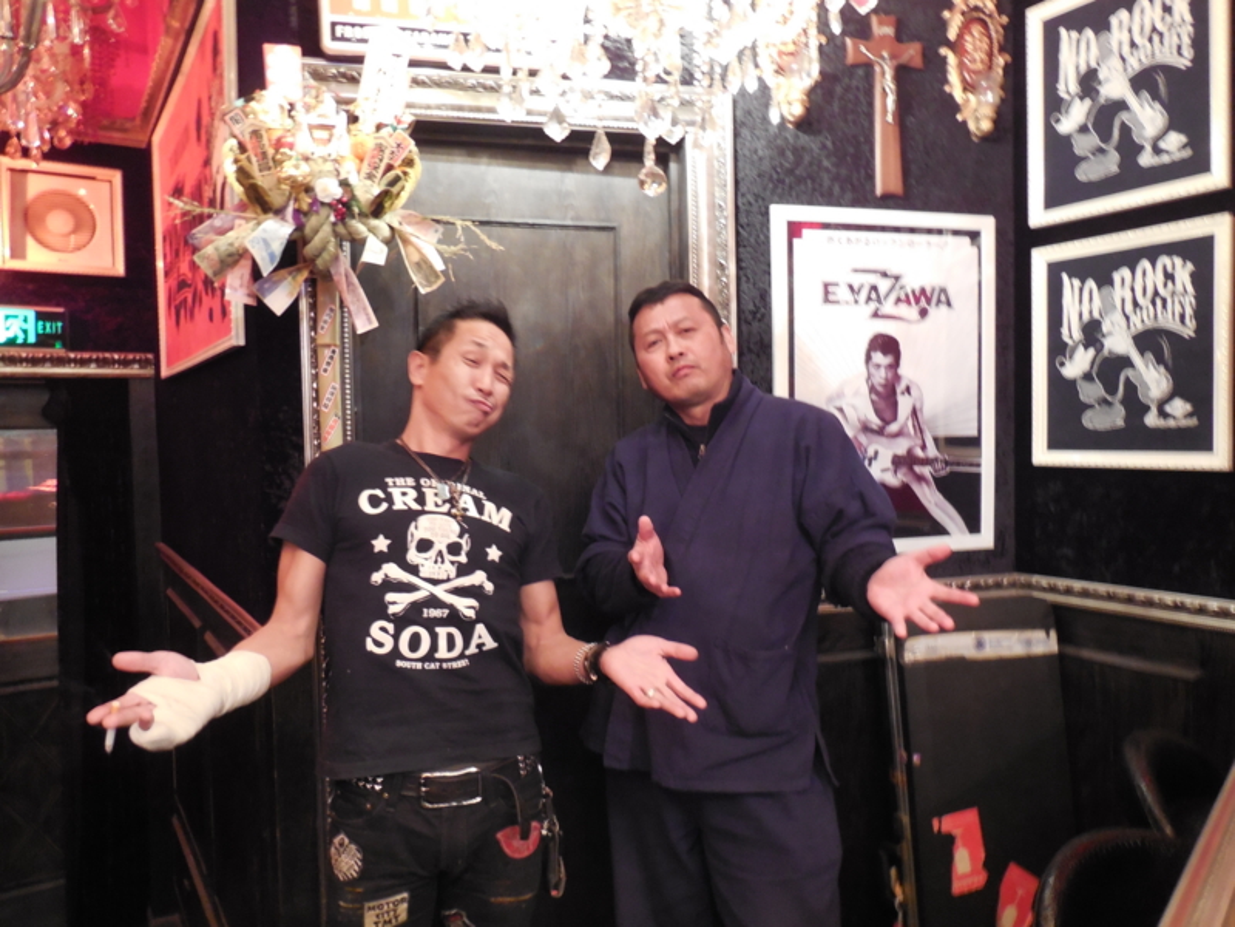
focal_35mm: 25
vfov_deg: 54.9
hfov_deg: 69.4
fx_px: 892
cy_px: 464
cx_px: 618
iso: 400
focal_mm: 4.5
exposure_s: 1/3
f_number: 3.1
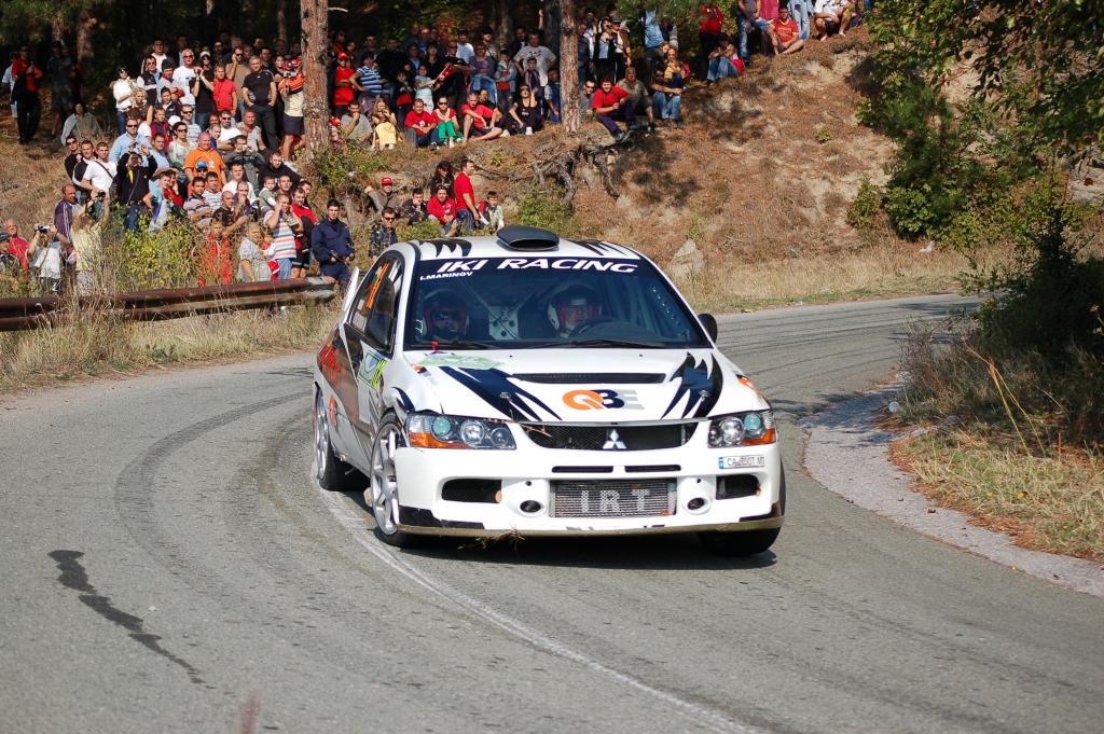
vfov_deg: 15.2
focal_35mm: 90
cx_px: 552
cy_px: 367
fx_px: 2758
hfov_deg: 22.6
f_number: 5
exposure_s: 1/1250
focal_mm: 60
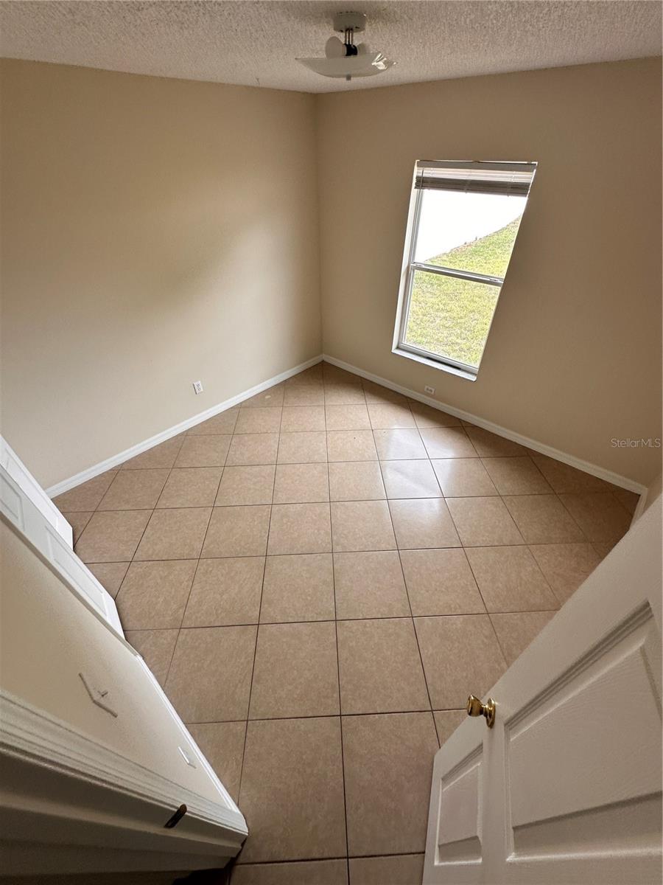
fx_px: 358
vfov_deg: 102.1
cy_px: 442
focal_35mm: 14
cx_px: 332
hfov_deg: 85.7
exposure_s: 1/99
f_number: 2.2
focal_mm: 2.22
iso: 64
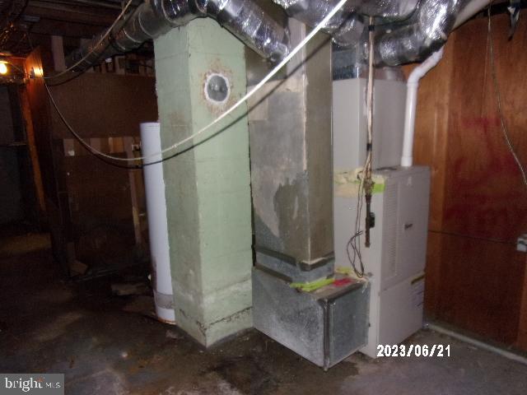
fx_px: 365
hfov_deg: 71.6
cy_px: 198
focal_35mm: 24
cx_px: 264
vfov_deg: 56.8
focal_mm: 4.3
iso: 200
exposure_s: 1/34
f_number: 3.3
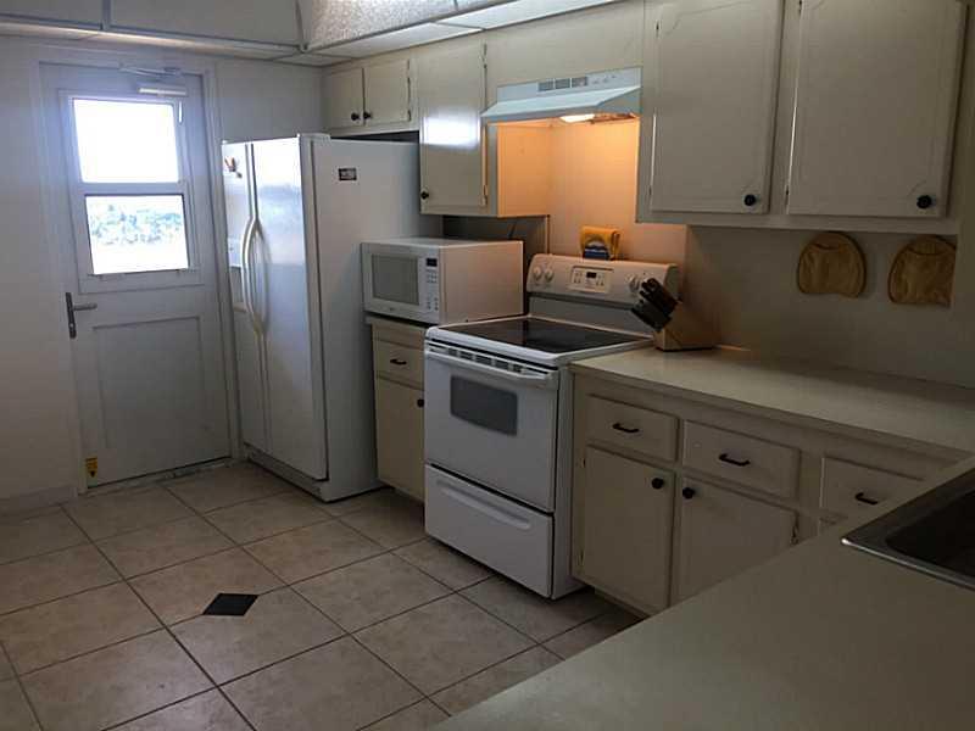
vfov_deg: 48.2
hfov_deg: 61.7
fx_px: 817
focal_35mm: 29
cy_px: 366
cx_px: 488
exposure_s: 1/60
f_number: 2.2
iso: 40
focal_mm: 4.15
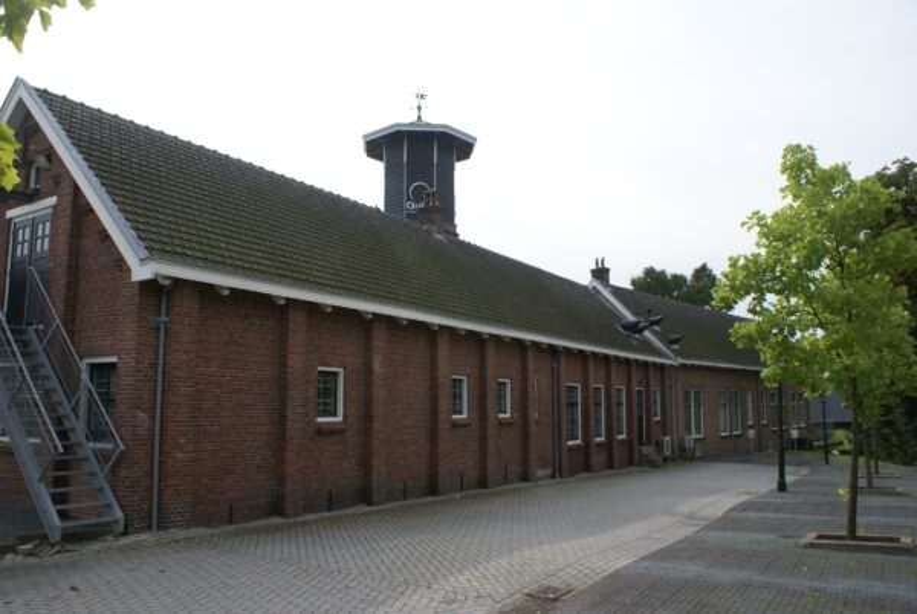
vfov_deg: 48.1
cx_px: 458
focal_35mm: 27
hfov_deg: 67.3
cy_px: 307
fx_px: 689
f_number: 10
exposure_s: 1/125
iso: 100
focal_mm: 18
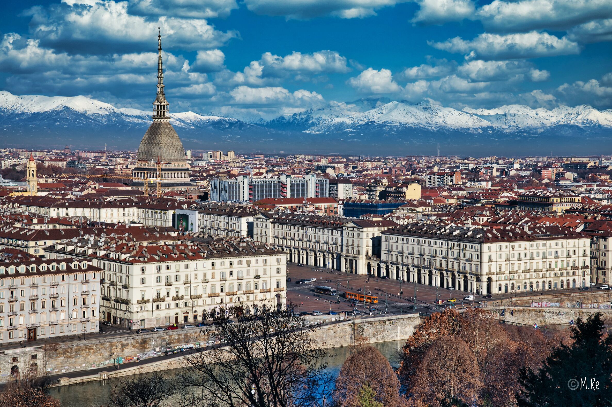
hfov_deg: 28.5
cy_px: 206
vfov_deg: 19.2
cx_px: 310
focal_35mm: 71
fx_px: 1207
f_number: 18
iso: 100
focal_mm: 70
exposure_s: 1/100
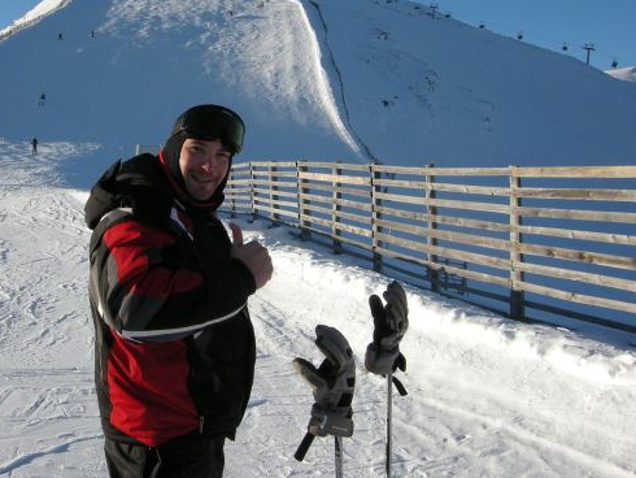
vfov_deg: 30.8
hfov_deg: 40.1
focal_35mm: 47
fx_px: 864
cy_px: 186
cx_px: 232
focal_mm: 7.5
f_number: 6.1
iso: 64
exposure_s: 1/242
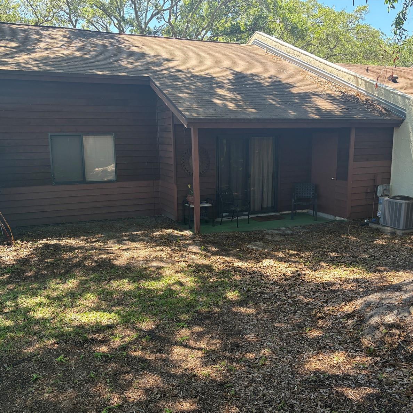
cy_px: 208
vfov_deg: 52.5
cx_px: 211
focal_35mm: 31
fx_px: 418
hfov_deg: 52.5
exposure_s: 1/334
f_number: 1.6
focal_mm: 5.96
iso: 64
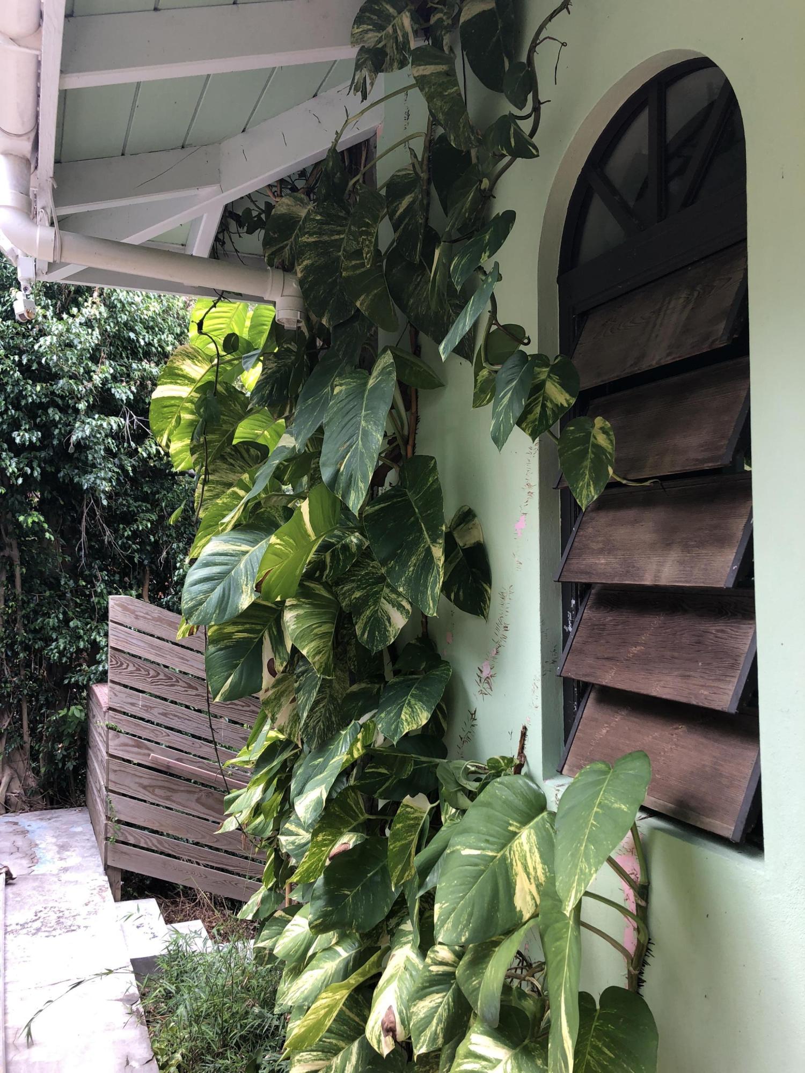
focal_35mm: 28
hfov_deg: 49.7
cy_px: 536
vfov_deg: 63.4
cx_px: 402
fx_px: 868
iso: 40
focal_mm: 3.99
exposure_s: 1/120
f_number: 1.8
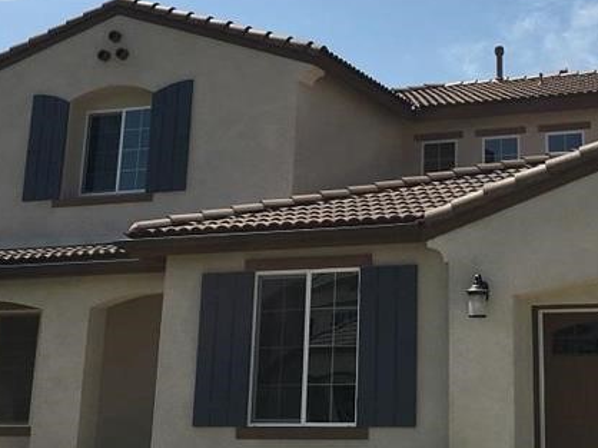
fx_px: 1226
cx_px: 447
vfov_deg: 20.2
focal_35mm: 71
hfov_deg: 27.1
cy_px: 24
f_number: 2.2
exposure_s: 1/2564
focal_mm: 4.15
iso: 25
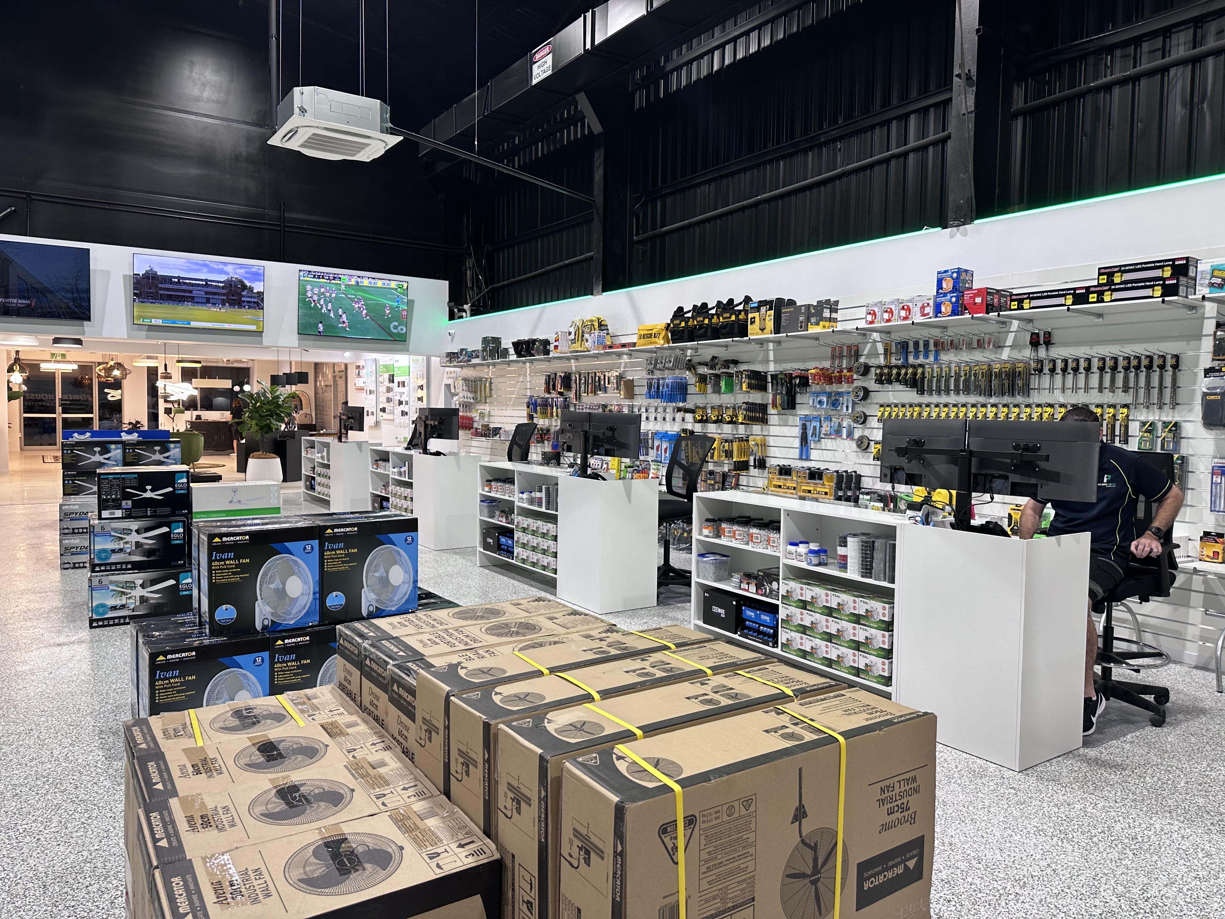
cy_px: 460
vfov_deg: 56.8
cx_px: 612
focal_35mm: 24
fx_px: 849
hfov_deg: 71.6
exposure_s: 1/75
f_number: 1.78
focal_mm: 6.86
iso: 100
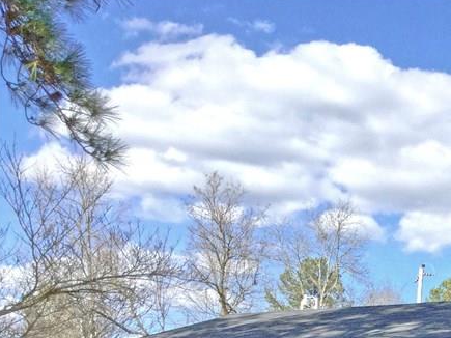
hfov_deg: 24.4
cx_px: 526
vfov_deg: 19.2
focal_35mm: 73
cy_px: 389
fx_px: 951
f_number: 2.4
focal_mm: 3.3
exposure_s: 1/1072
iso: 25
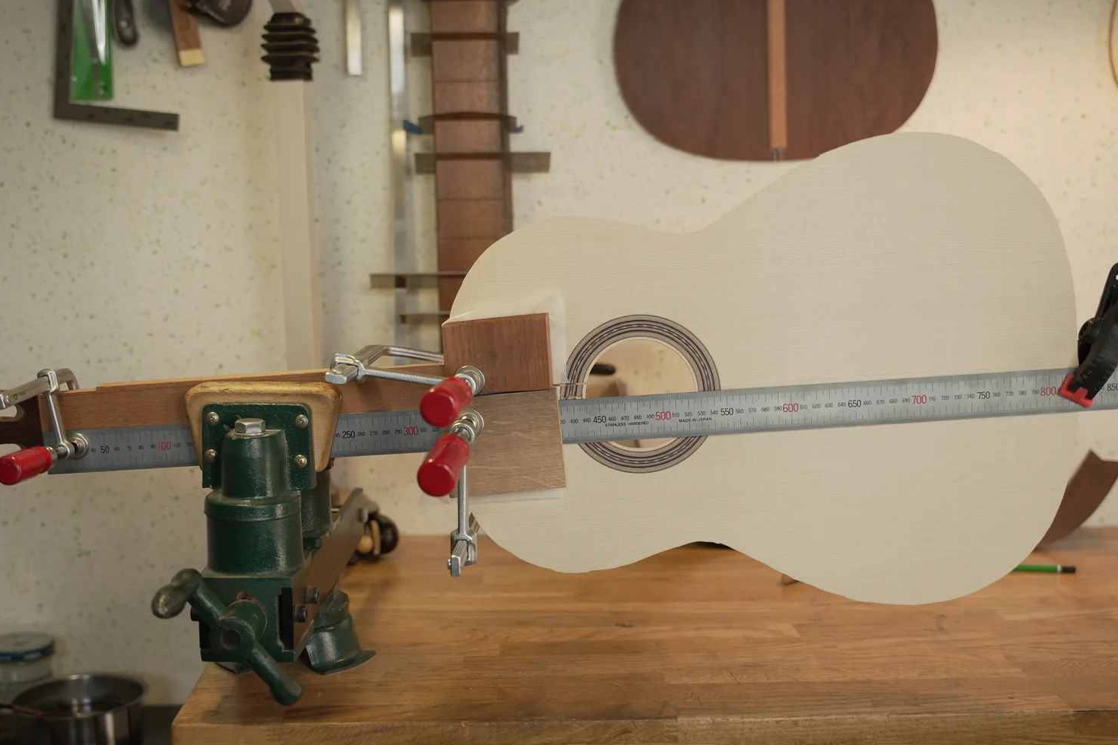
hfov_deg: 41.9
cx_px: 496
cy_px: 424
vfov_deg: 28.6
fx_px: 1459
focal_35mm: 47
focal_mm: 36
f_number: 2.8
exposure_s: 1/125
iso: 160
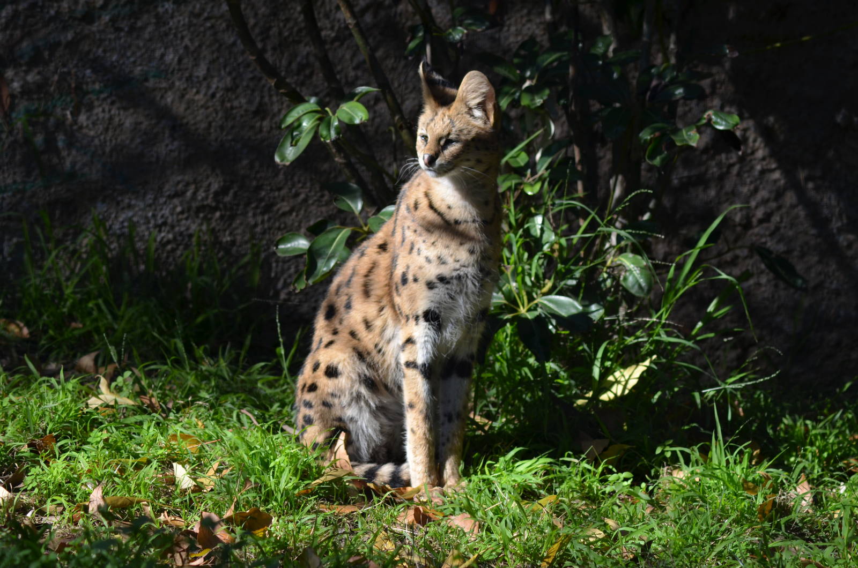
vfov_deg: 8.7
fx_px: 3746
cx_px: 429
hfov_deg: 13.1
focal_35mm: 158
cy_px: 284
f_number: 5.6
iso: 280
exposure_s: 1/500
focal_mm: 105
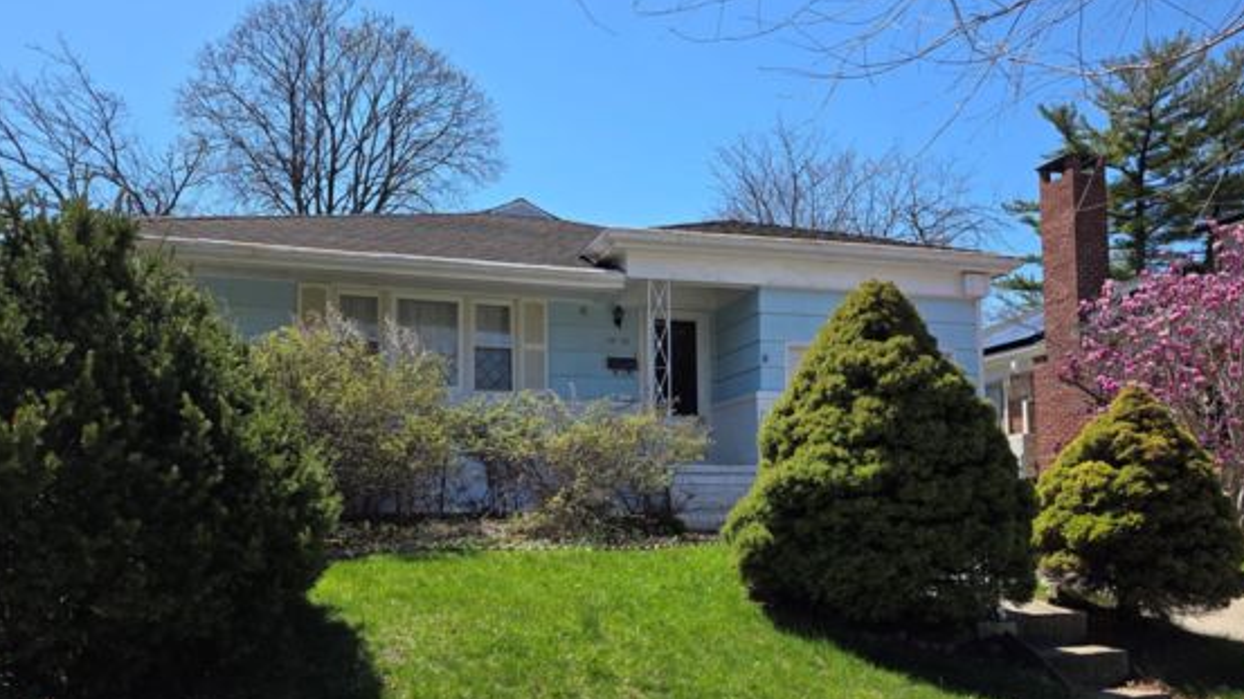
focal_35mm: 29
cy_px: 425
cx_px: 630
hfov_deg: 66.1
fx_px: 957
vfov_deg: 40.0
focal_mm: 6.3
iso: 80
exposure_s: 1/3697
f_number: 1.7
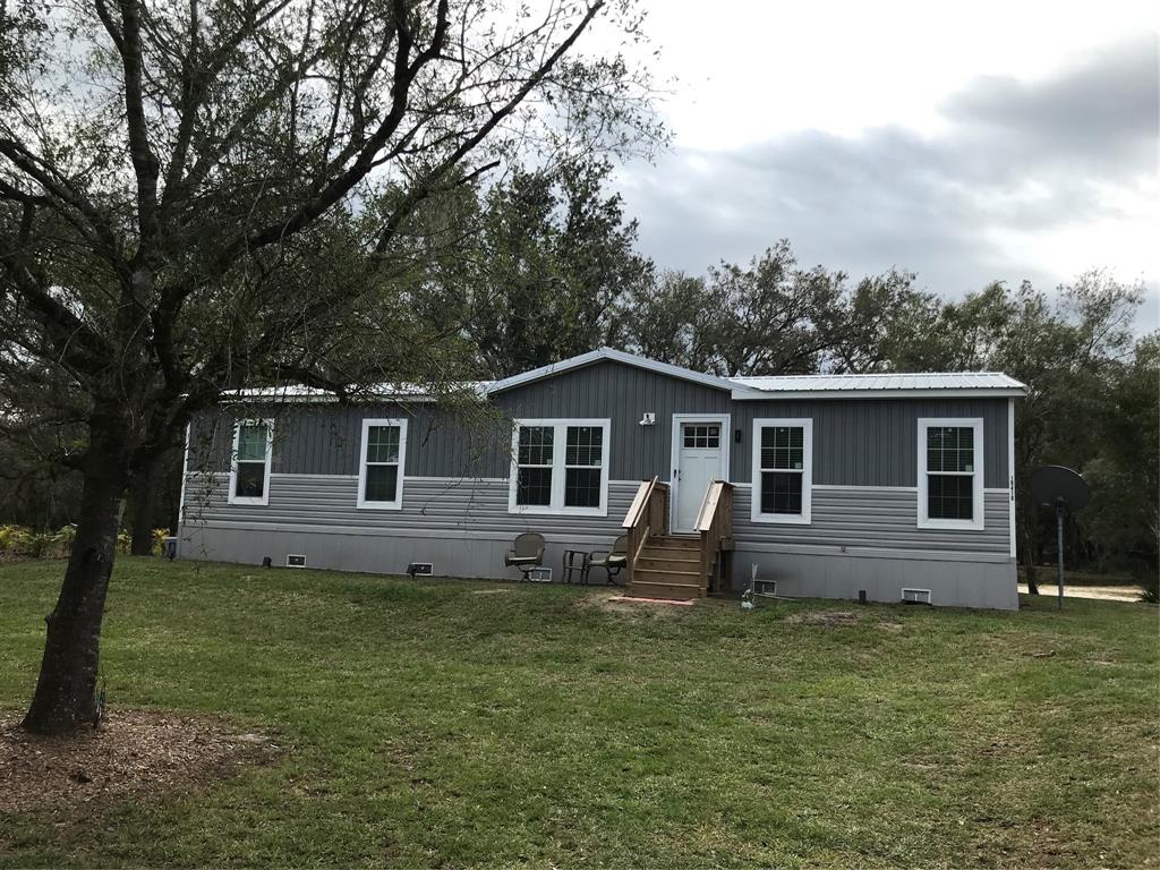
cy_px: 435
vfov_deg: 49.7
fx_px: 938
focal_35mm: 28
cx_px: 580
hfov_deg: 63.4
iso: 20
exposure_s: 1/1808
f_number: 1.8
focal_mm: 3.99
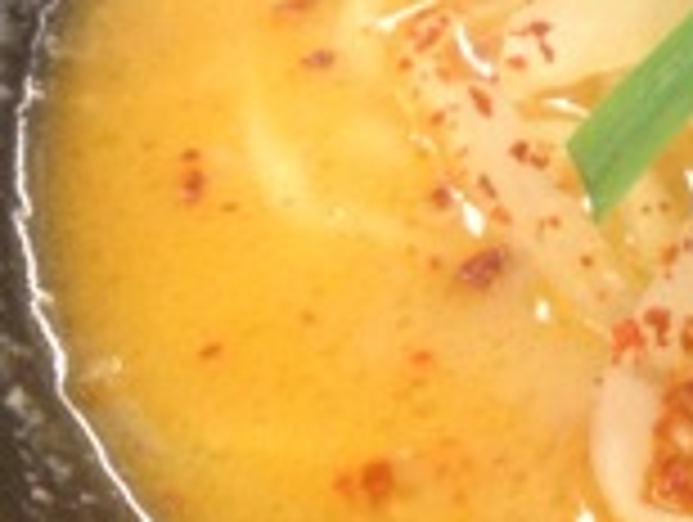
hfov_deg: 12.0
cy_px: 63
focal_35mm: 145
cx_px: 1404
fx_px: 2907
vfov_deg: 10.2
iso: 100
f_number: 2.4
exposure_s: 1/20
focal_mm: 4.28
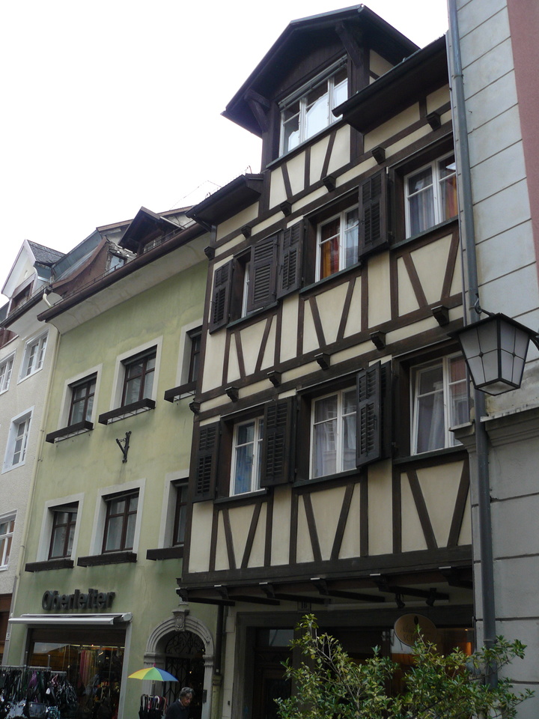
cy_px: 360
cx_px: 270
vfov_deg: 51.4
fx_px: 747
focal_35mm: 36
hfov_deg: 39.7
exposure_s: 1/100
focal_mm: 6
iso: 100
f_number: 3.2
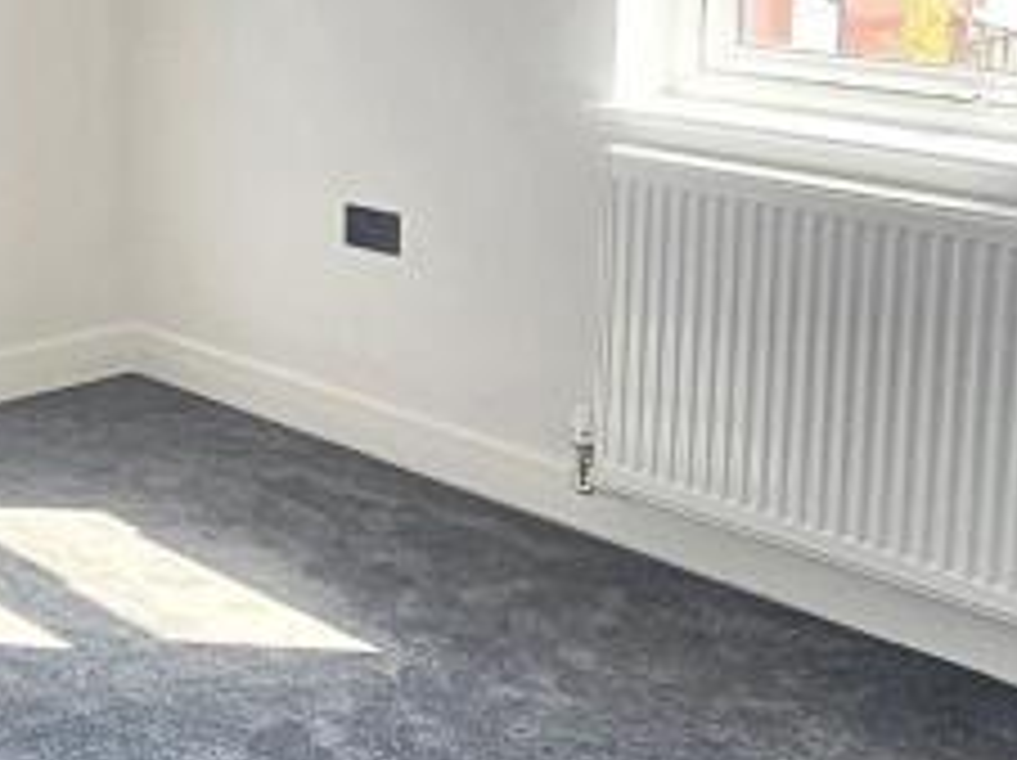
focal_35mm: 59
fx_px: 1732
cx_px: -36
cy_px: 99
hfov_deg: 30.1
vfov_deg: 24.2
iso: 50
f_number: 2.2
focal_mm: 2.2
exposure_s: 1/214
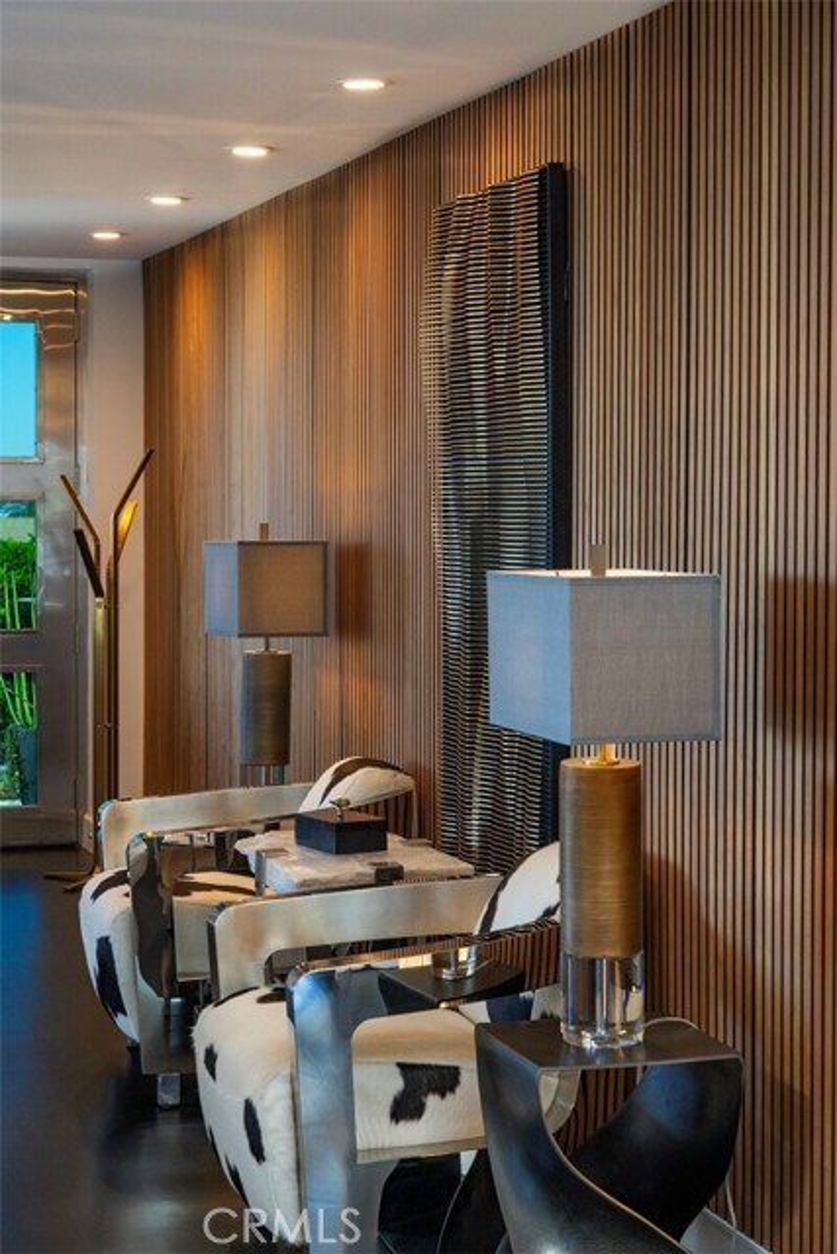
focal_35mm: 67
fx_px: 2335
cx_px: 418
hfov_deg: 20.3
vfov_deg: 30.1
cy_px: 627
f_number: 7.1
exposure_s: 1/100
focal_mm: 67
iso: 800
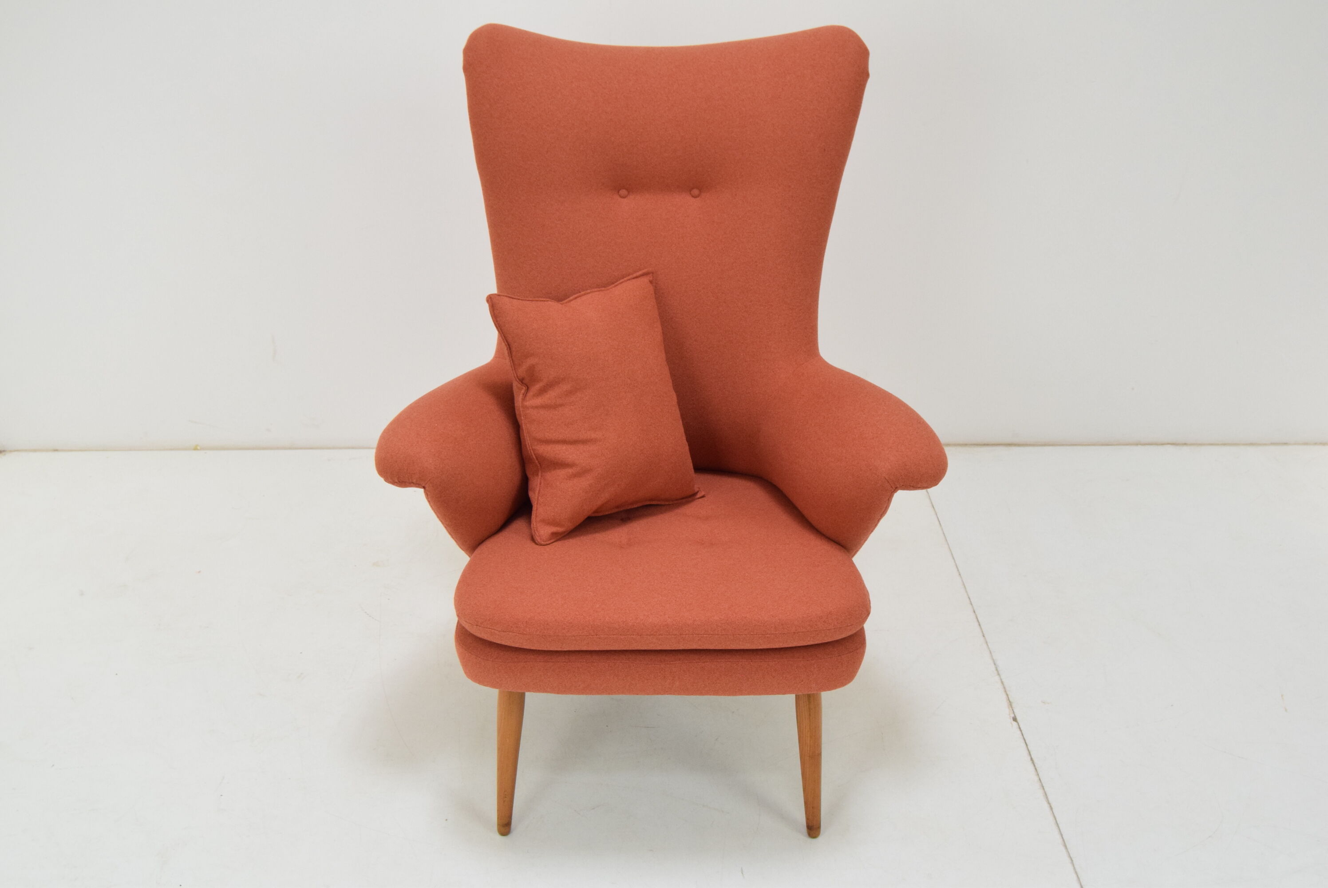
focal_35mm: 39
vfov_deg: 34.3
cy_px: 444
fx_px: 1440
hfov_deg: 49.5
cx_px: 664
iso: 1600
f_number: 8
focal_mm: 26
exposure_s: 1/250
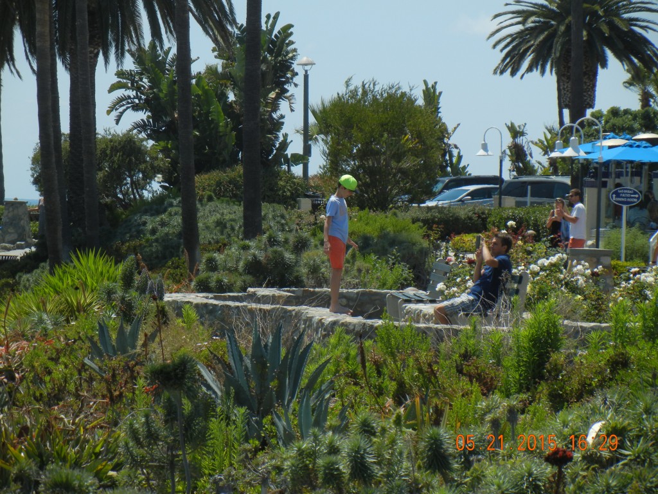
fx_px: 3307
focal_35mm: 174
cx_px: 329
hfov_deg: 11.4
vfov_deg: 8.5
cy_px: 247
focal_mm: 31.4
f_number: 9.2
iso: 160
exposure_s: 1/317
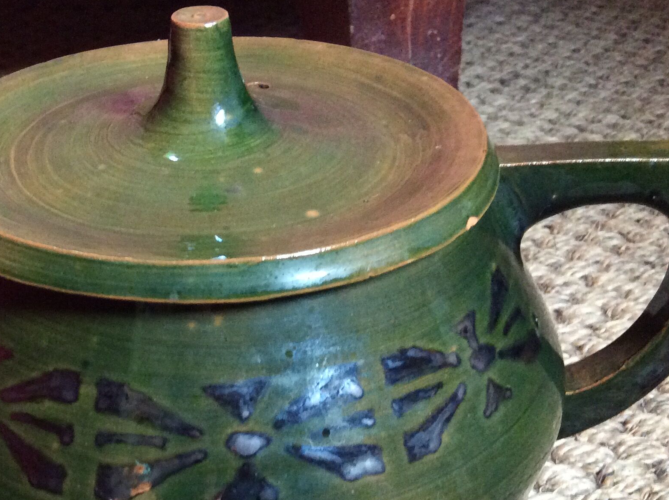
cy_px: 351
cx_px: 237
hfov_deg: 35.9
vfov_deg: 27.2
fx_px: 1023
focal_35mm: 53
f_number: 2.4
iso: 250
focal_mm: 3.3
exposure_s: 1/20
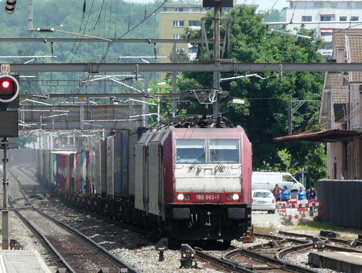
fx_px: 2579
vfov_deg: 6.1
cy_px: 140
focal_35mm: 246
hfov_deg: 8.0
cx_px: 174
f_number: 5.6
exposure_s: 1/250
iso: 100
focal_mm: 35.9
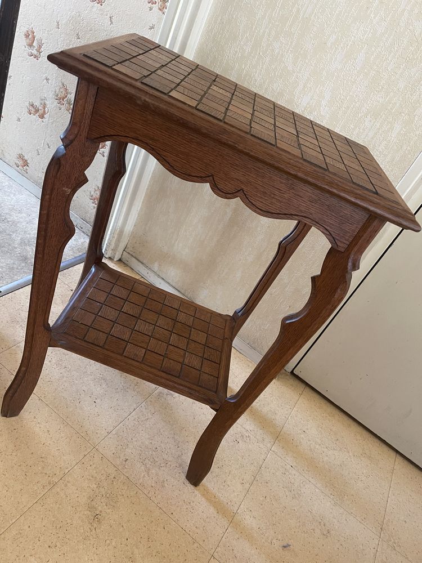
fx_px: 423
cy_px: 282
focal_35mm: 26
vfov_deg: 67.3
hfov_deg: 53.1
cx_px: 211
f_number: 1.6
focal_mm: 5.1
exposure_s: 1/50
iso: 400
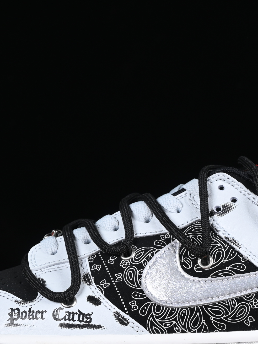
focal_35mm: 153
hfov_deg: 9.7
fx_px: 1520
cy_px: 241
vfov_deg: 12.9
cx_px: 169
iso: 160
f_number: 7.1
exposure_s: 1/60
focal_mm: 50
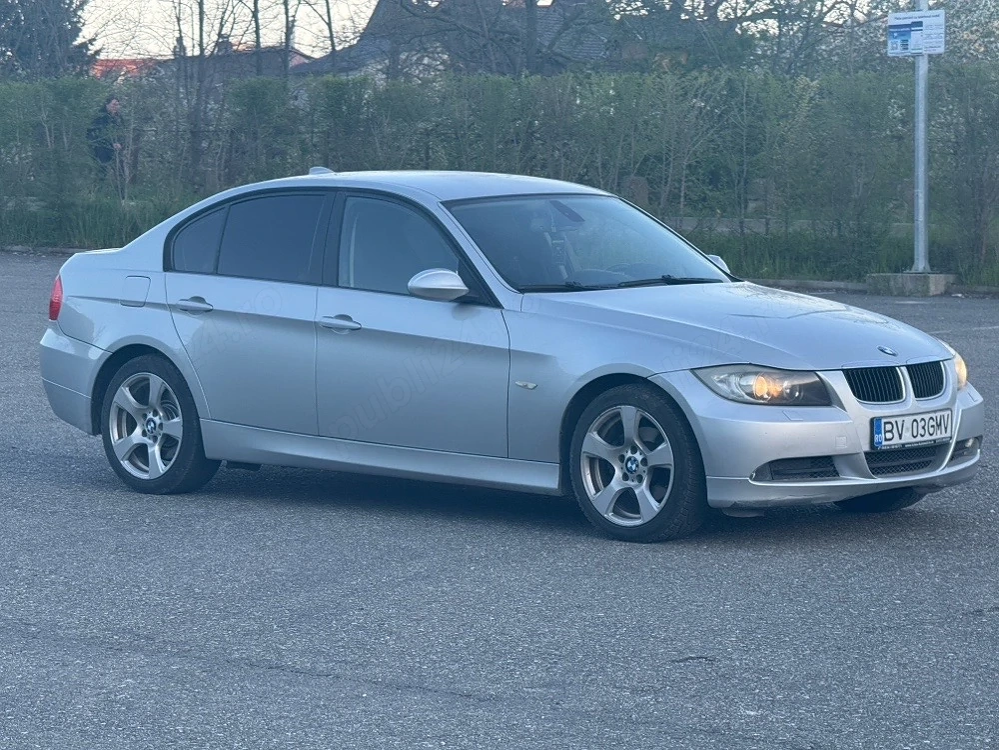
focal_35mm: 120
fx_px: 3463
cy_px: 375
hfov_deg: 16.4
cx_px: 500
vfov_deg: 12.3
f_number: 2.8
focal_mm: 15.66
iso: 64
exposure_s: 1/192
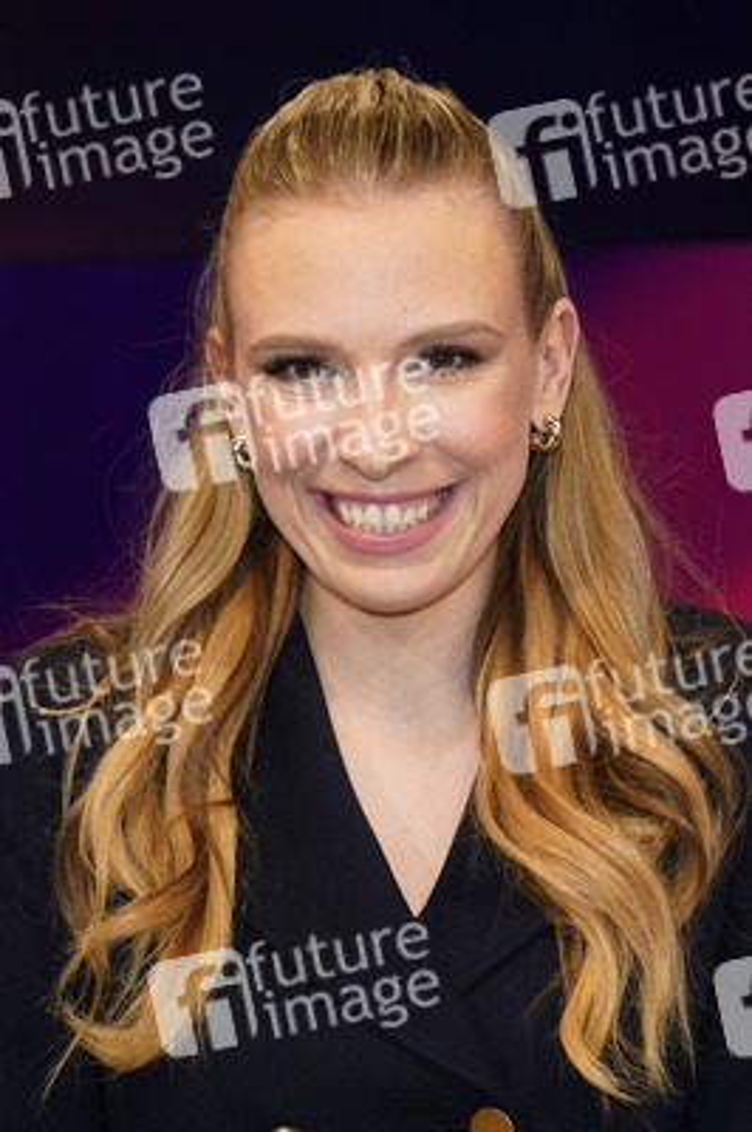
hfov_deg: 15.3
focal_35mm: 89
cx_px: 376
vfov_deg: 22.9
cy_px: 566
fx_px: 2793
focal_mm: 89
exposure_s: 1/160
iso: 2000
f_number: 5.6
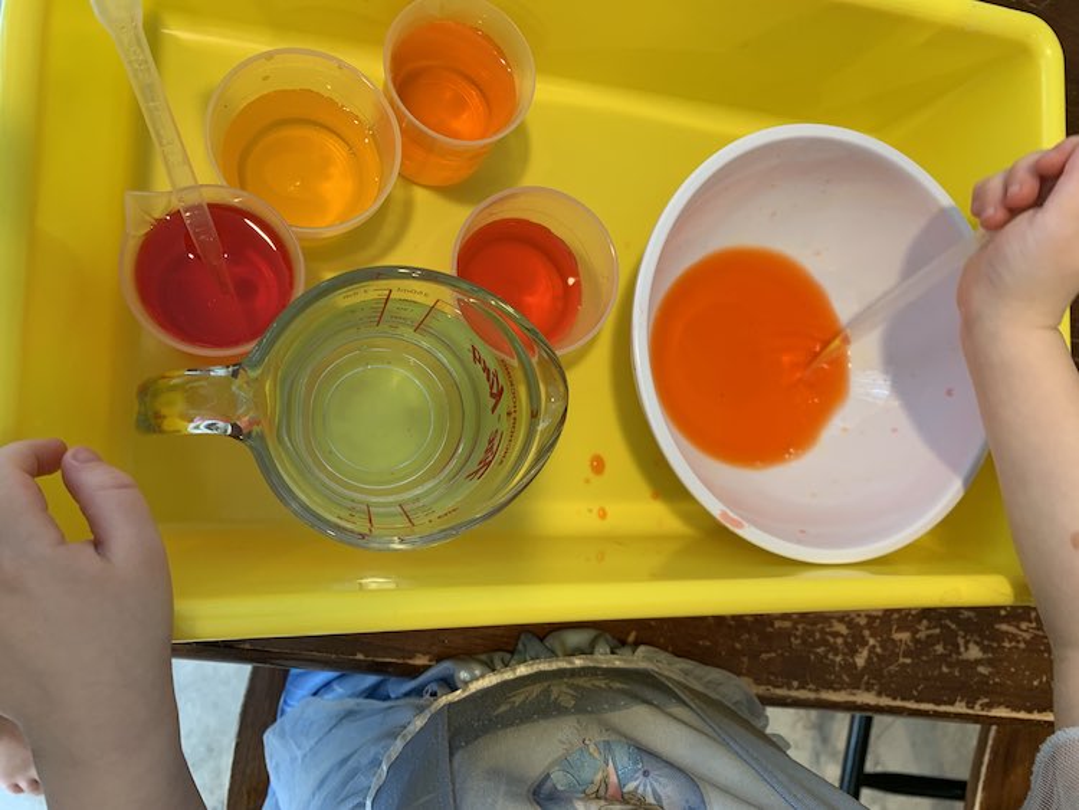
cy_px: 405
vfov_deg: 53.1
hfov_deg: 67.3
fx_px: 811
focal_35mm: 26
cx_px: 540
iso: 80
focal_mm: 4.25
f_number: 1.8
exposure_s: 1/60
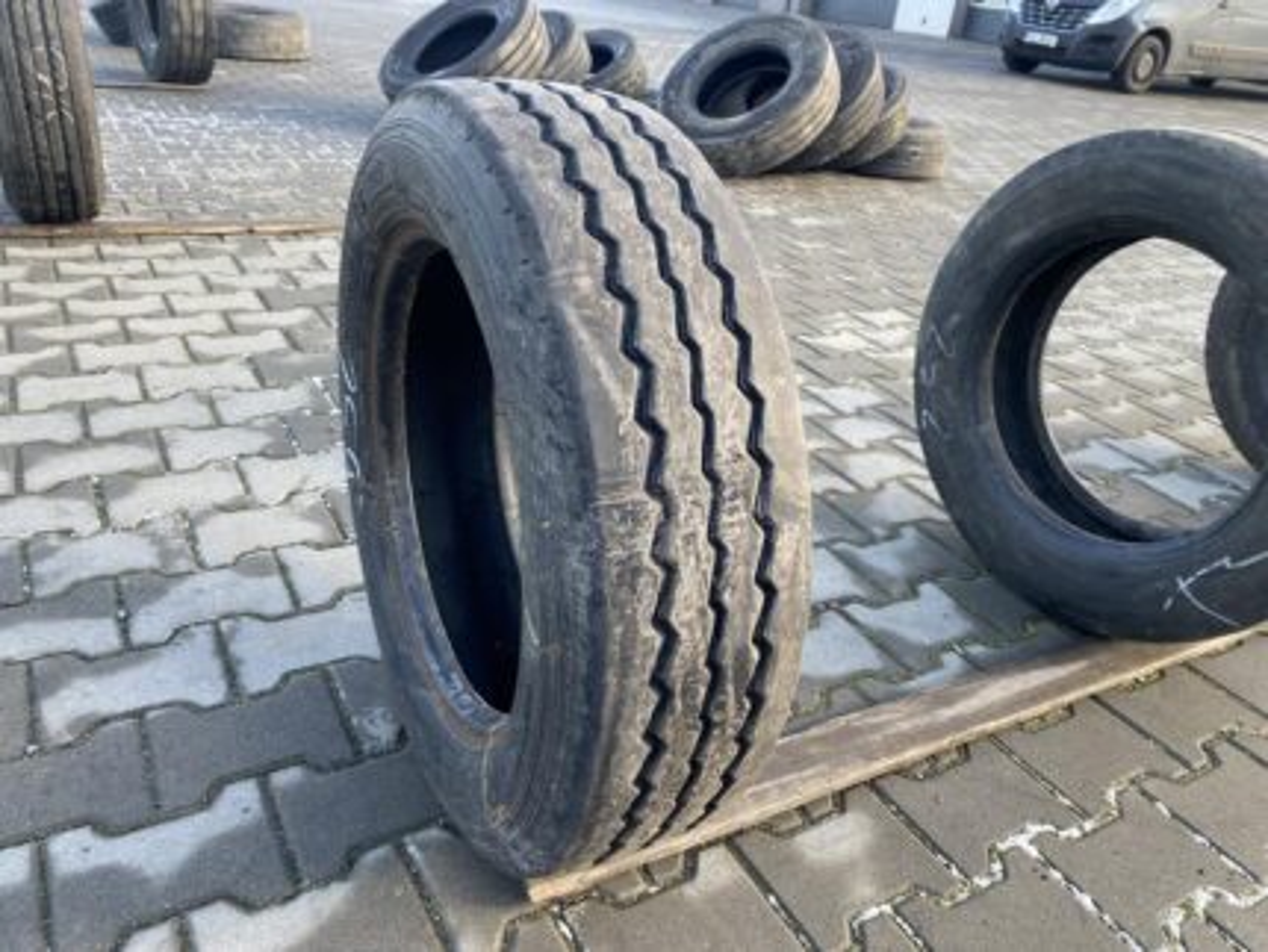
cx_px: 634
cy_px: 476
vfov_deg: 53.1
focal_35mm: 26
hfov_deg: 67.3
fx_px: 953
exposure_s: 1/121
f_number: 1.8
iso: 32
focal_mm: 4.25
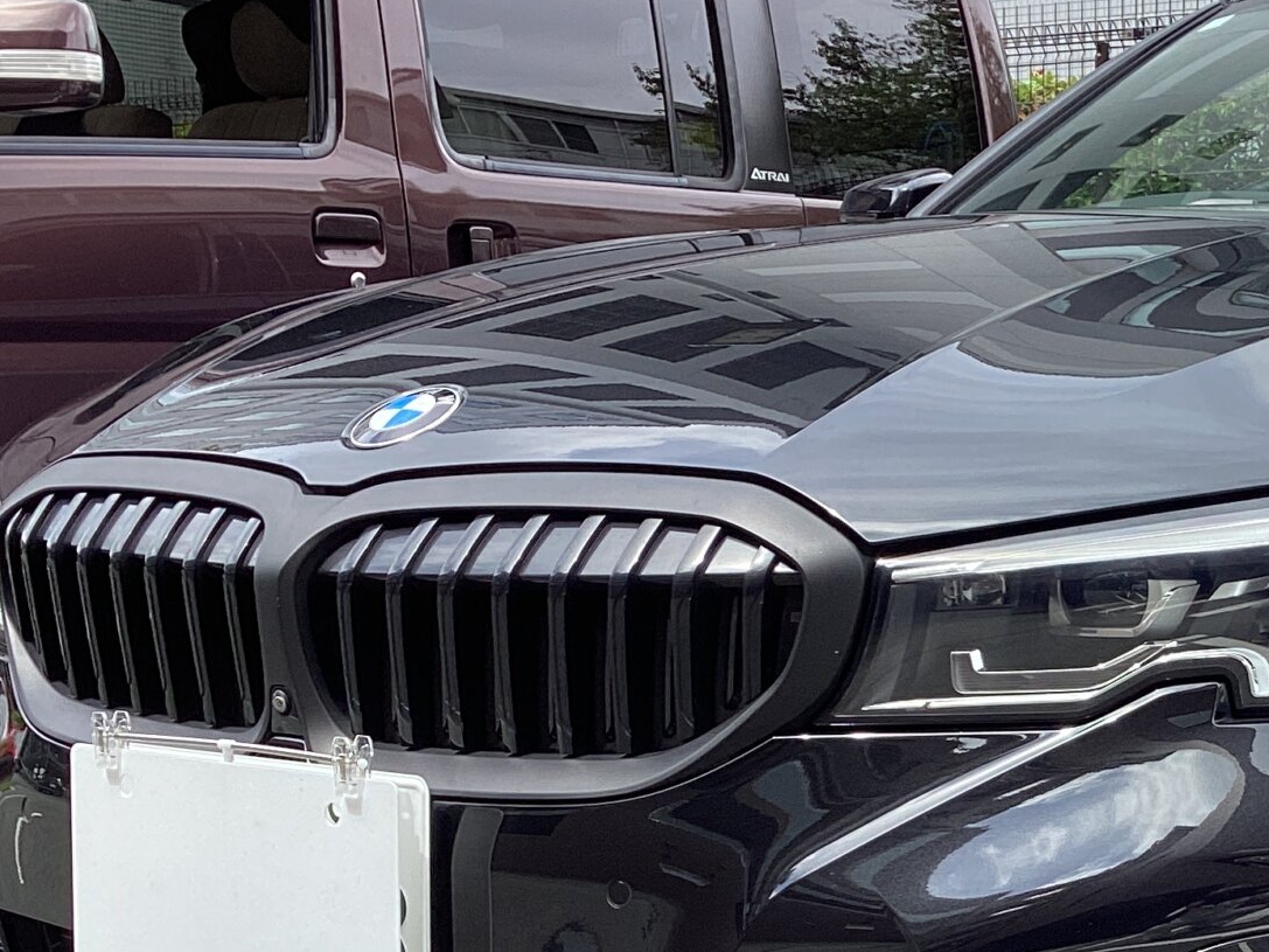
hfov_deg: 25.7
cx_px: 1176
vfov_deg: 19.8
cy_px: 828
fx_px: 2676
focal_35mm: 73
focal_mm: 3.3
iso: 25
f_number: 2.4
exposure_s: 1/304
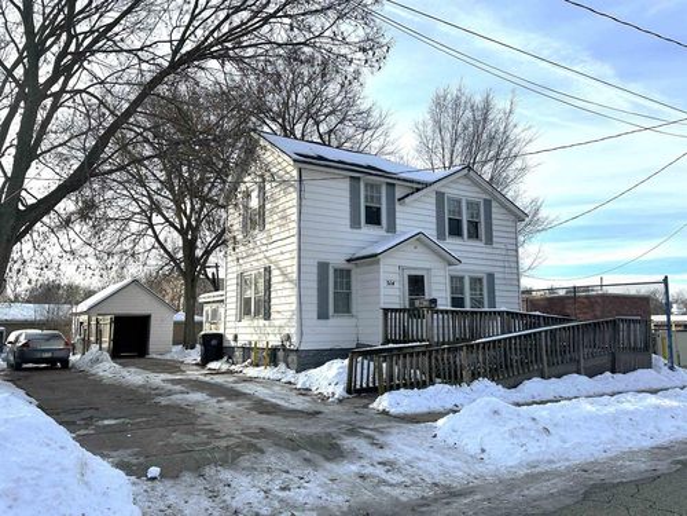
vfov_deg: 49.7
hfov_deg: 63.4
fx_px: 556
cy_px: 258
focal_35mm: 28
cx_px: 344
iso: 80
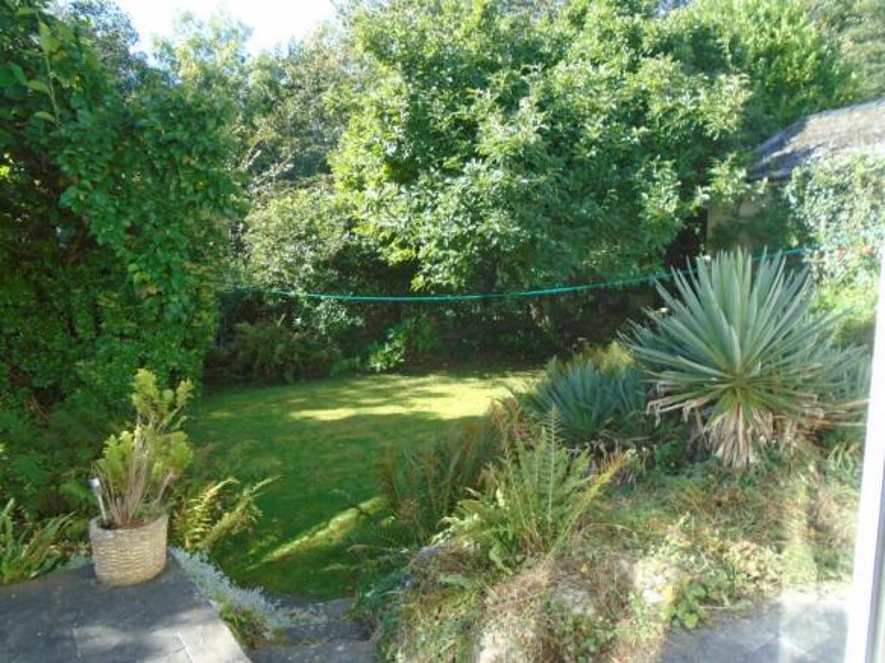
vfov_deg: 53.0
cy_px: 332
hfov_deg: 67.3
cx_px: 442
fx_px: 665
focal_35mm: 26
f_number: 3.2
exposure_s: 1/125
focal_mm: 4.6
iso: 100
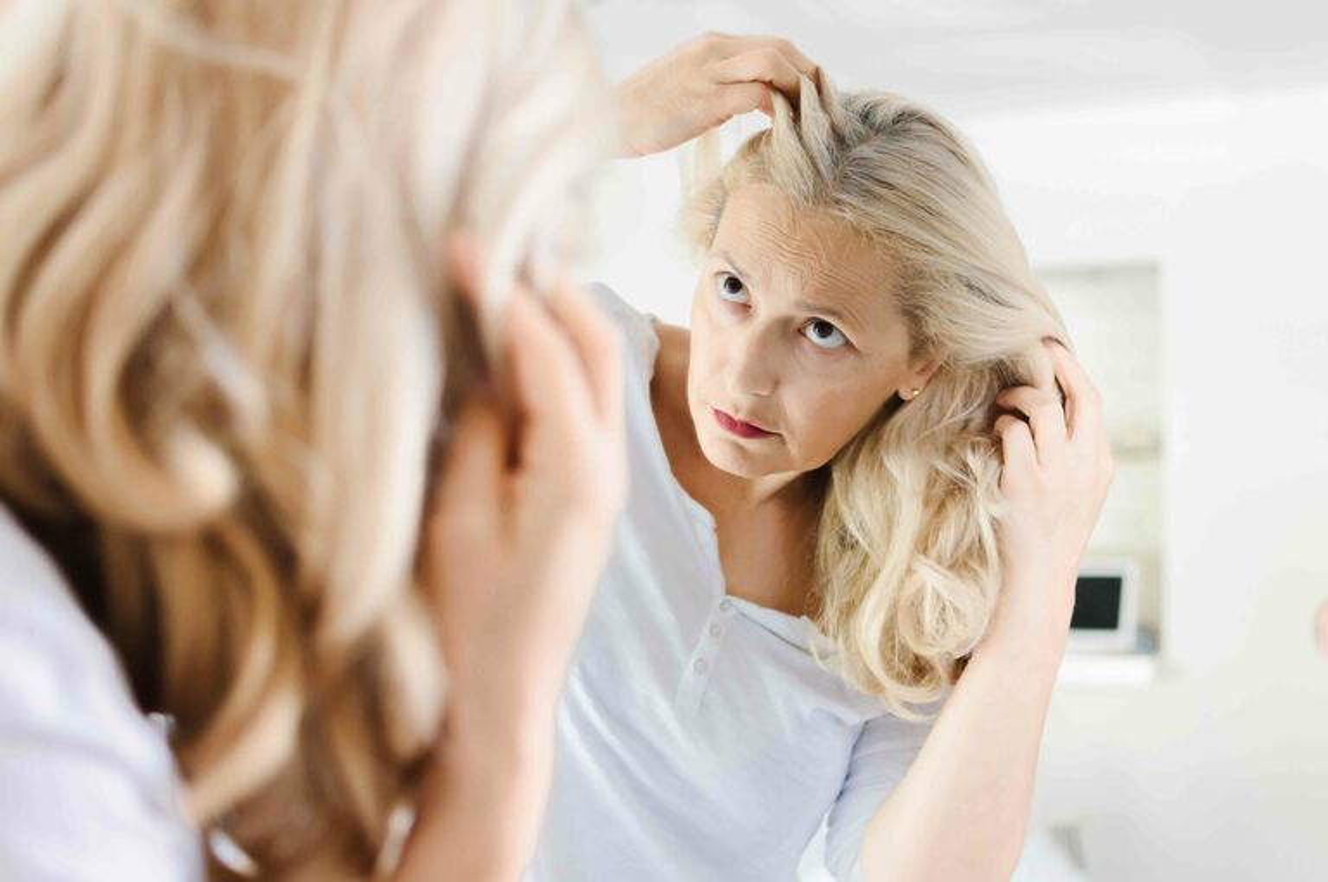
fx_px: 1934
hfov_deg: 37.9
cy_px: 441
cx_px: 664
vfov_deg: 25.7
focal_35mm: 52
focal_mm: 35
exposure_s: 1/160
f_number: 2.2
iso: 500
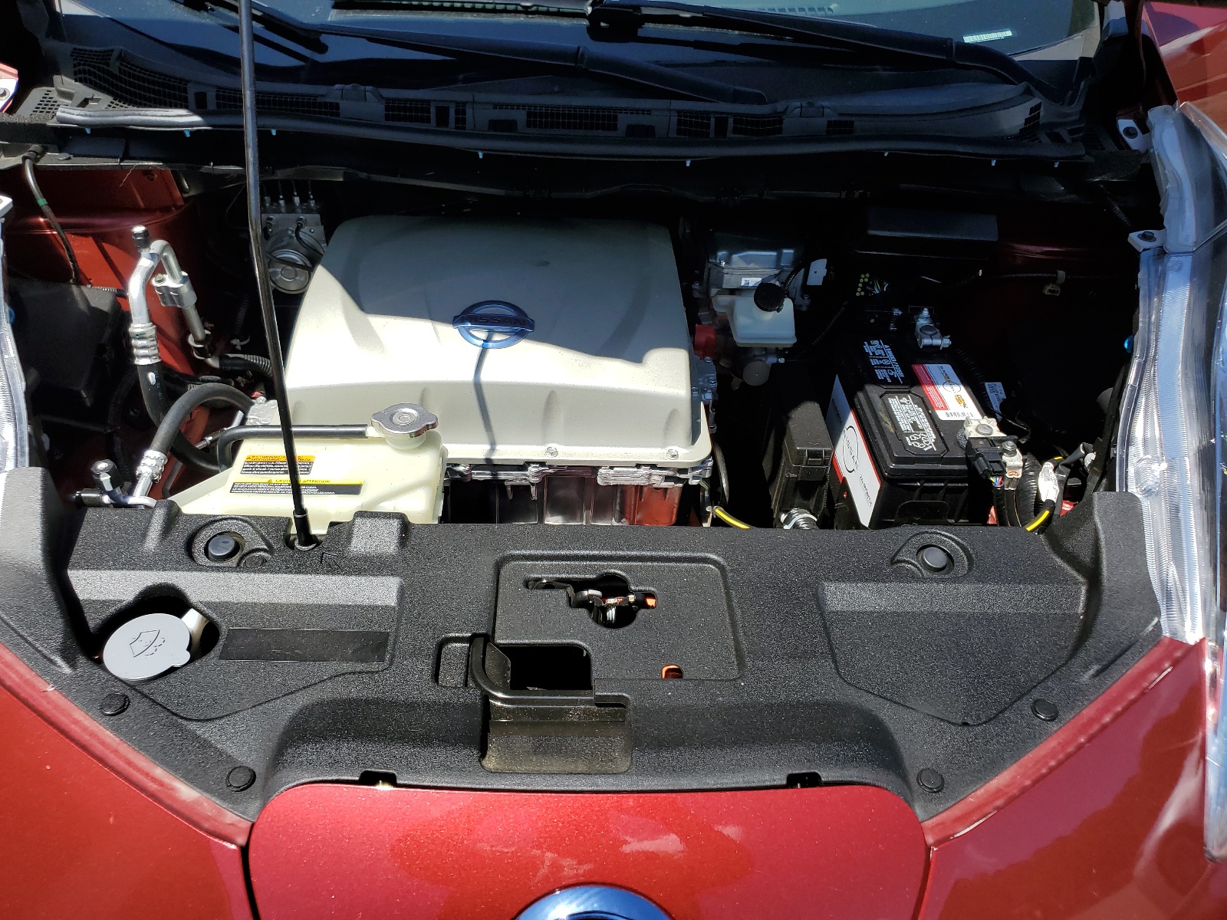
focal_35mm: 26
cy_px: 460
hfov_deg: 67.3
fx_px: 922
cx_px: 614
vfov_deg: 53.1
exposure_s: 1/2000
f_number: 1.5
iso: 50
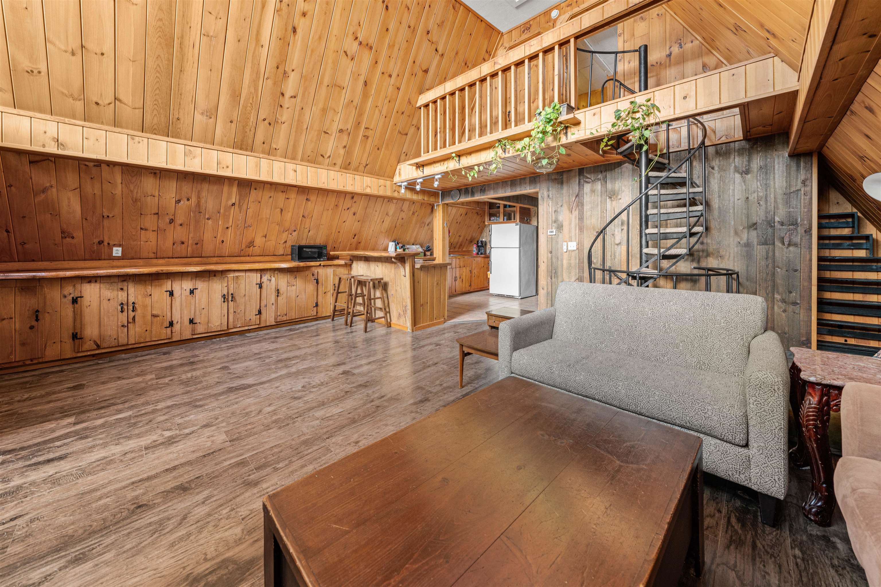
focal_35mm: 12
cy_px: 294
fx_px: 294
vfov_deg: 90.0
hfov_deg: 112.6
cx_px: 440
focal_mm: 12
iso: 400
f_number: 5.6
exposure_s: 1/1.67
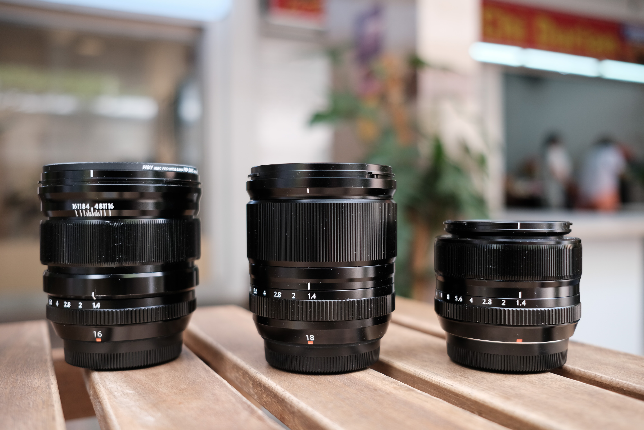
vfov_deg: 37.9
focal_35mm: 35
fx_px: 626
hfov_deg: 54.4
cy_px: 215
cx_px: 322
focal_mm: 23
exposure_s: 1/140
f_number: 2.8
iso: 320
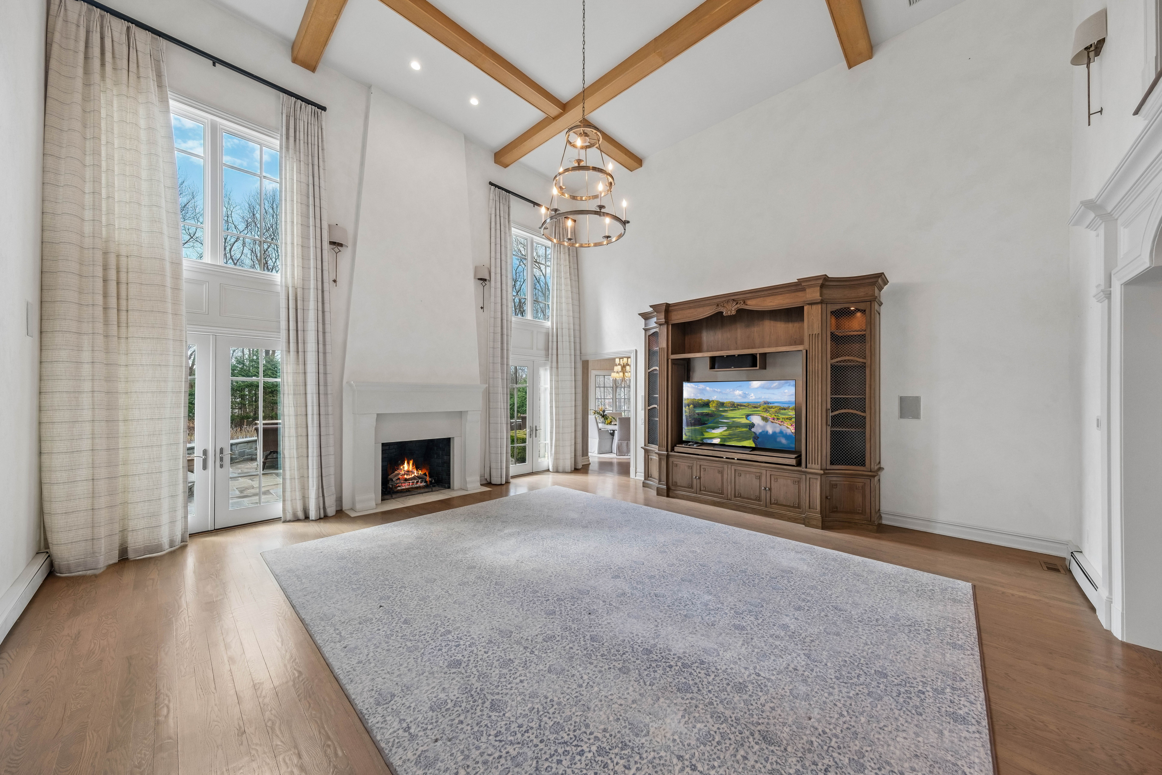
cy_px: 388
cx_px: 581
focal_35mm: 12
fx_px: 387
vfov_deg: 90.0
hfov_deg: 112.6
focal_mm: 8
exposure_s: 1/80
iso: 640
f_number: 5.6
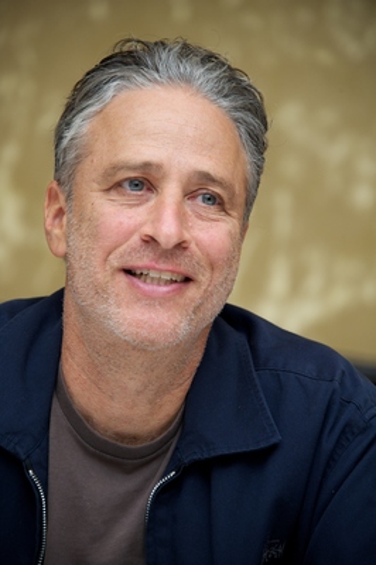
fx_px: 3295
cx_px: 188
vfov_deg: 9.8
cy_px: 282
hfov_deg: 6.5
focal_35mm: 210
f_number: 5.6
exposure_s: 1/80
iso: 640
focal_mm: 210
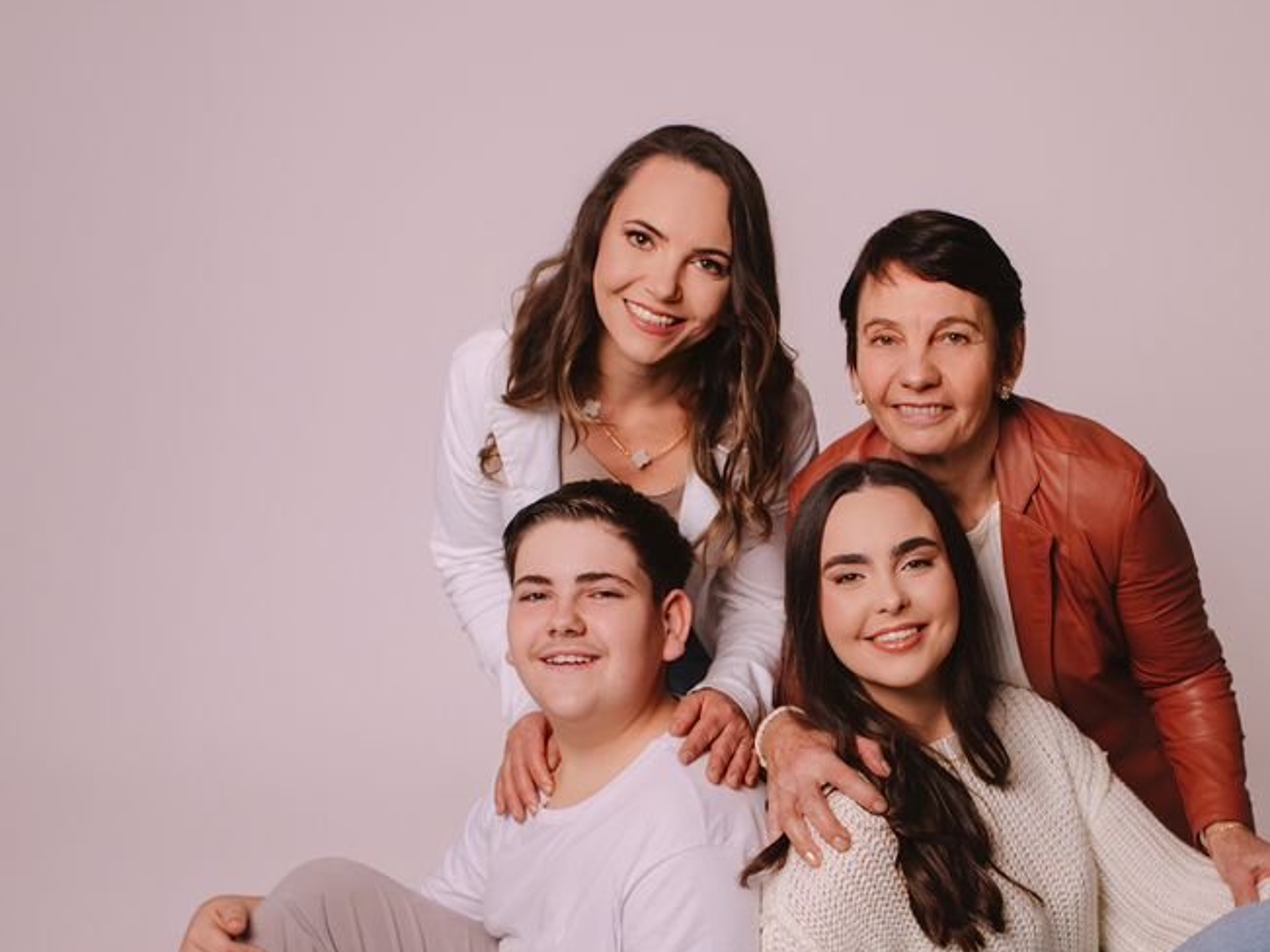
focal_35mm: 62
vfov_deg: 23.4
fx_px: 2274
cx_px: 827
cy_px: 718
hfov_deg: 31.0
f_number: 4.5
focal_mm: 35
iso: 100
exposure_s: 1/100
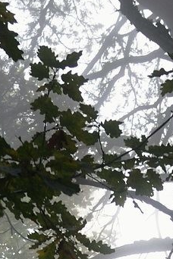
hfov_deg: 4.4
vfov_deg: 6.0
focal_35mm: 309
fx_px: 2227
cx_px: 233
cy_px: 859
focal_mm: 44
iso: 400
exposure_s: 1/320
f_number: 8
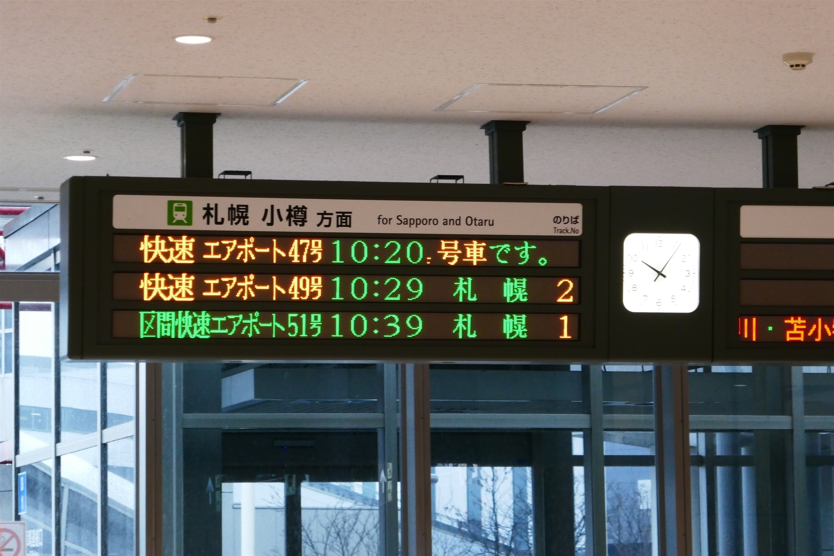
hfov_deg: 14.3
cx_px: 417
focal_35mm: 144
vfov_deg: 9.5
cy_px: 278
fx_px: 3335
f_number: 5.8
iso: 1600
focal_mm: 52.5
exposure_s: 1/100
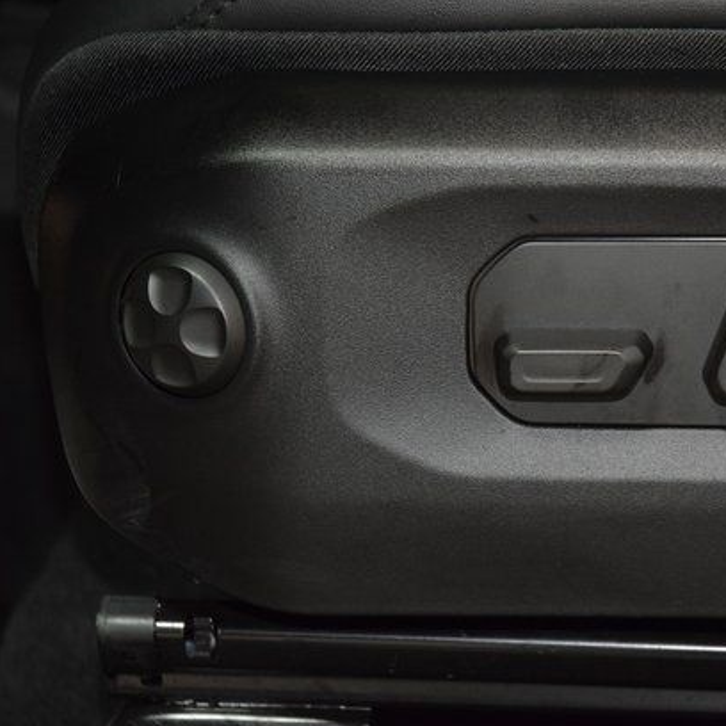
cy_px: 366
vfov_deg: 12.5
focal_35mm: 140
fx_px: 3322
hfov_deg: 12.4
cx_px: 537
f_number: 4.5
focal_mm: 70
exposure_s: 1/50
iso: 2500
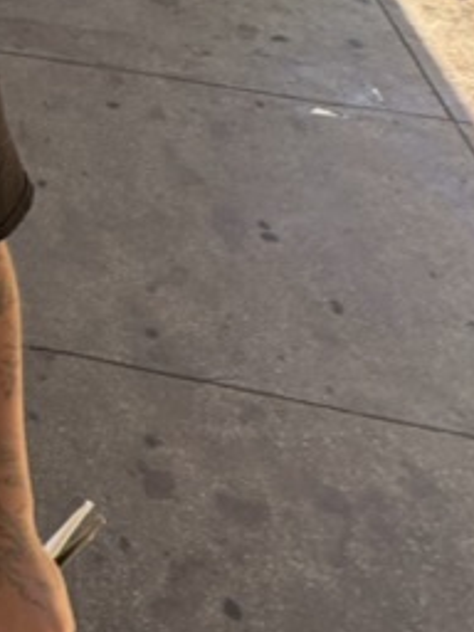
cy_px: 5
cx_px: -347
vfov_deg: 31.8
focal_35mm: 56
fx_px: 1022
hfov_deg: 20.0
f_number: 2.2
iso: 40
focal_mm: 2.22
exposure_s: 1/134
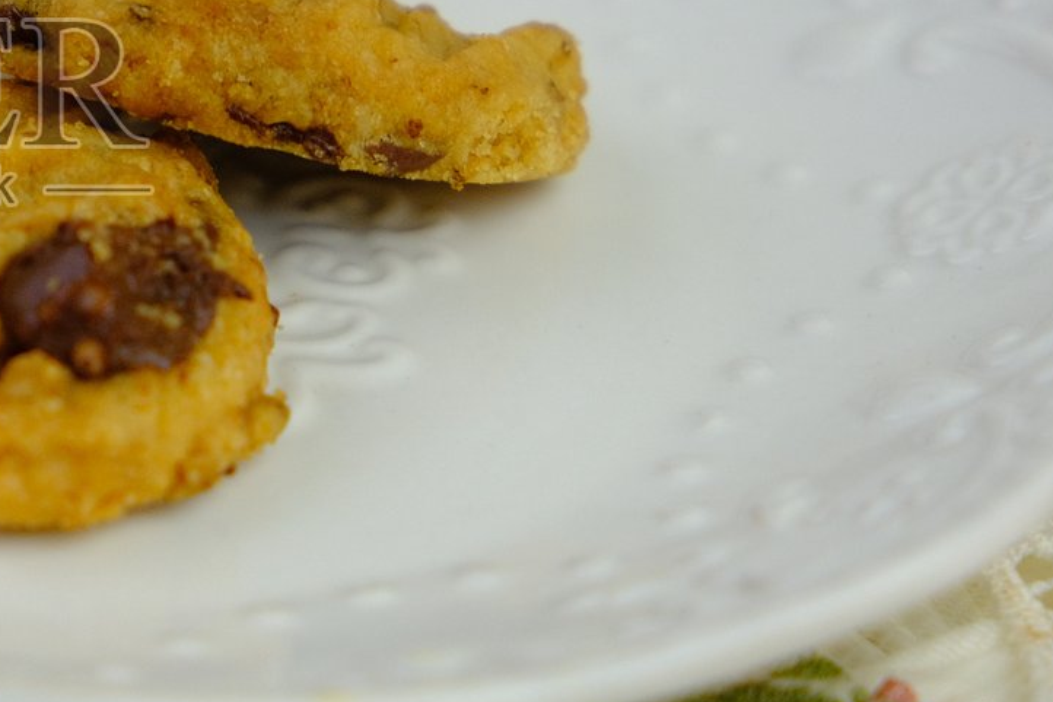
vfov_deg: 7.4
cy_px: 119
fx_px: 5380
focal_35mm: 184
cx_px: -92
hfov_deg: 11.0
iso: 1000
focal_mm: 55
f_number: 4.5
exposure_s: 1/180
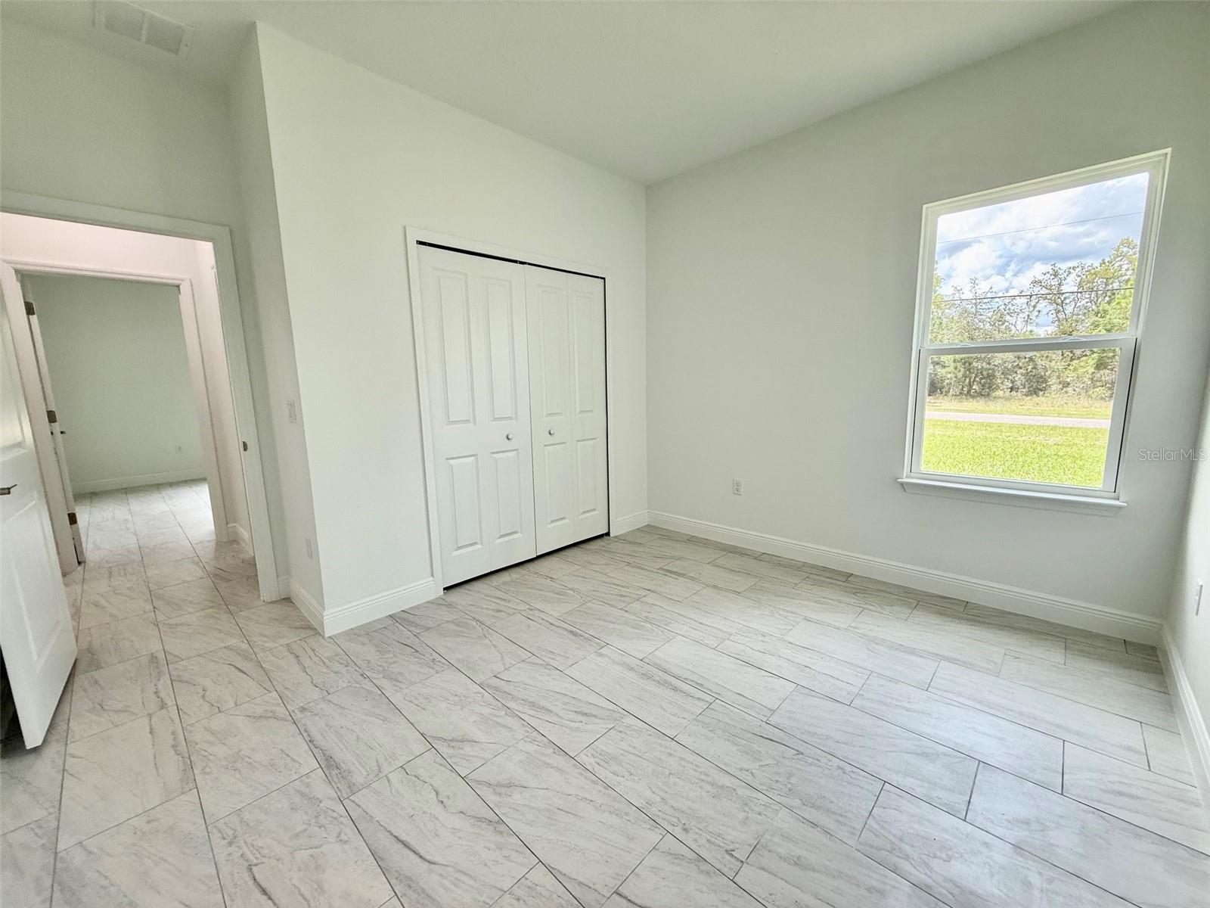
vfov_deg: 85.7
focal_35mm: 14
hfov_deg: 102.1
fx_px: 489
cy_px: 454
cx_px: 605
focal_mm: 2.22
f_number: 2.2
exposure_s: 1/120
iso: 80
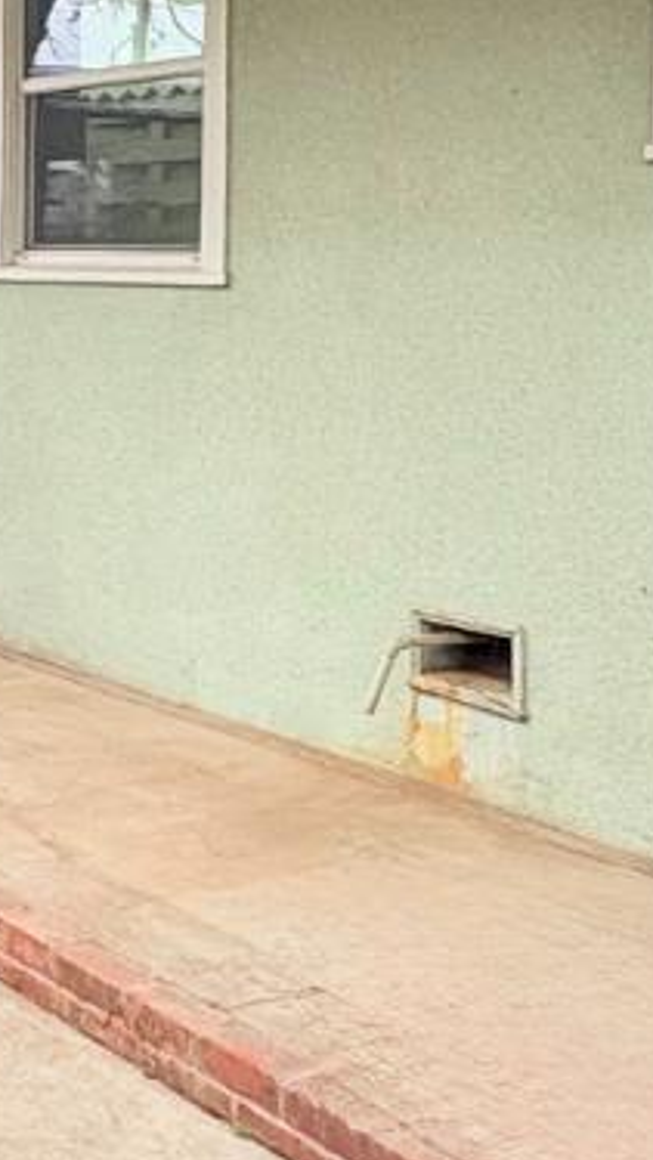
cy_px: 246
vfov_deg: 33.4
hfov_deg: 18.1
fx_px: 1877
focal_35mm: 61
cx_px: -251
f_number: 2.2
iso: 50
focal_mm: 2.22
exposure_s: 1/804
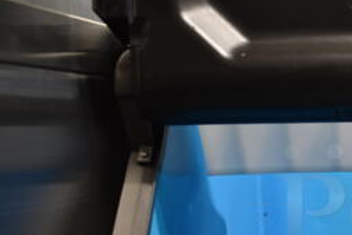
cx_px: 378
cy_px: 209
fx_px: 636
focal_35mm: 65
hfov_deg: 28.4
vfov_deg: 20.5
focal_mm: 18
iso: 800
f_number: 3.5
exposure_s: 1/30
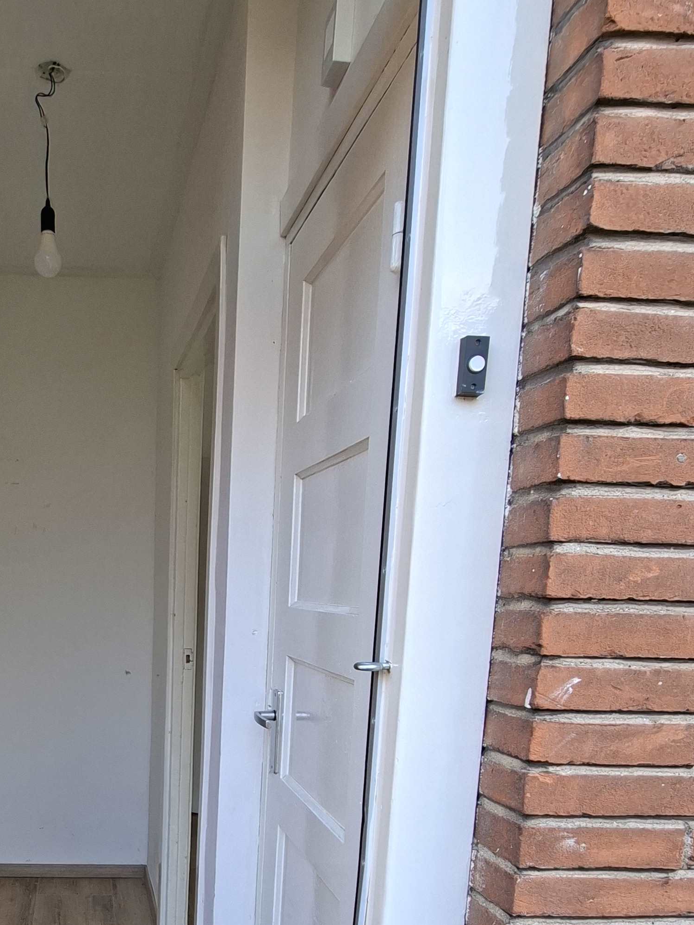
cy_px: 672
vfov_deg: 64.1
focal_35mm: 26
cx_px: 102
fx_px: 695
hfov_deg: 48.8
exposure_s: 1/50
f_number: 2.2
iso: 40
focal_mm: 1.74
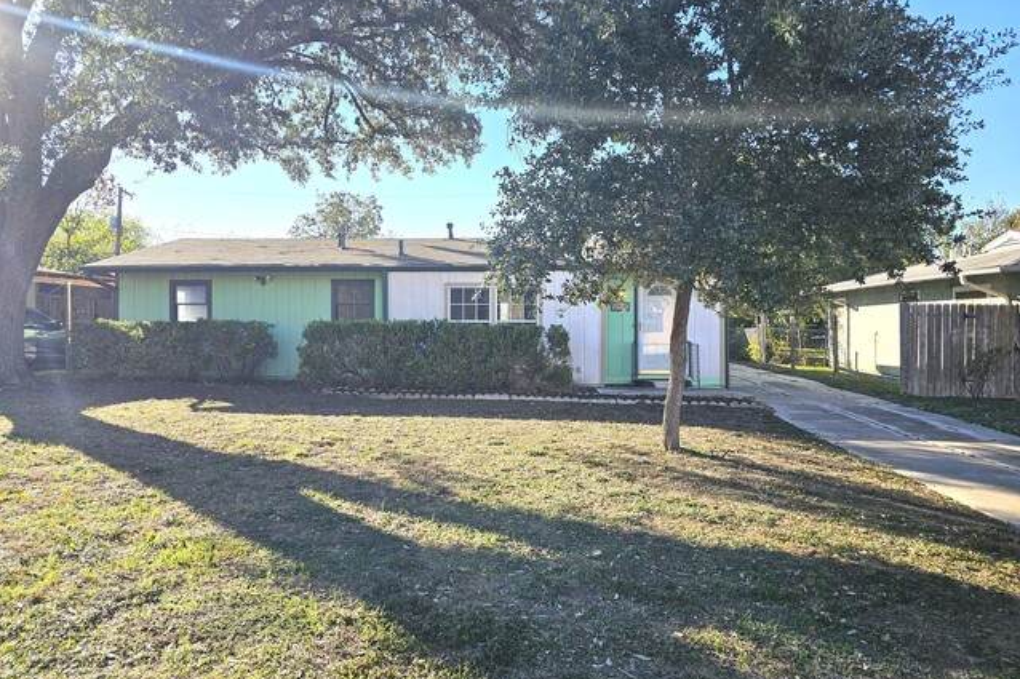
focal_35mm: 24
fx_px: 680
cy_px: 343
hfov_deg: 73.8
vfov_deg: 53.1
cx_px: 510
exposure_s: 1/404
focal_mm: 6.3
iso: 10
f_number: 1.7
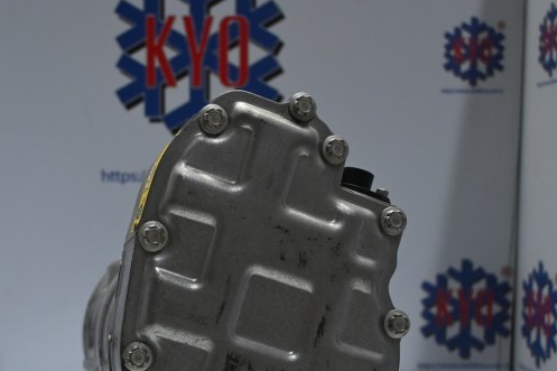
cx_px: 174
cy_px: 277
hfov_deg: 34.1
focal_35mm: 58
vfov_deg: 23.1
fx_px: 897
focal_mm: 24
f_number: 4.2
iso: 800
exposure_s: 1/125
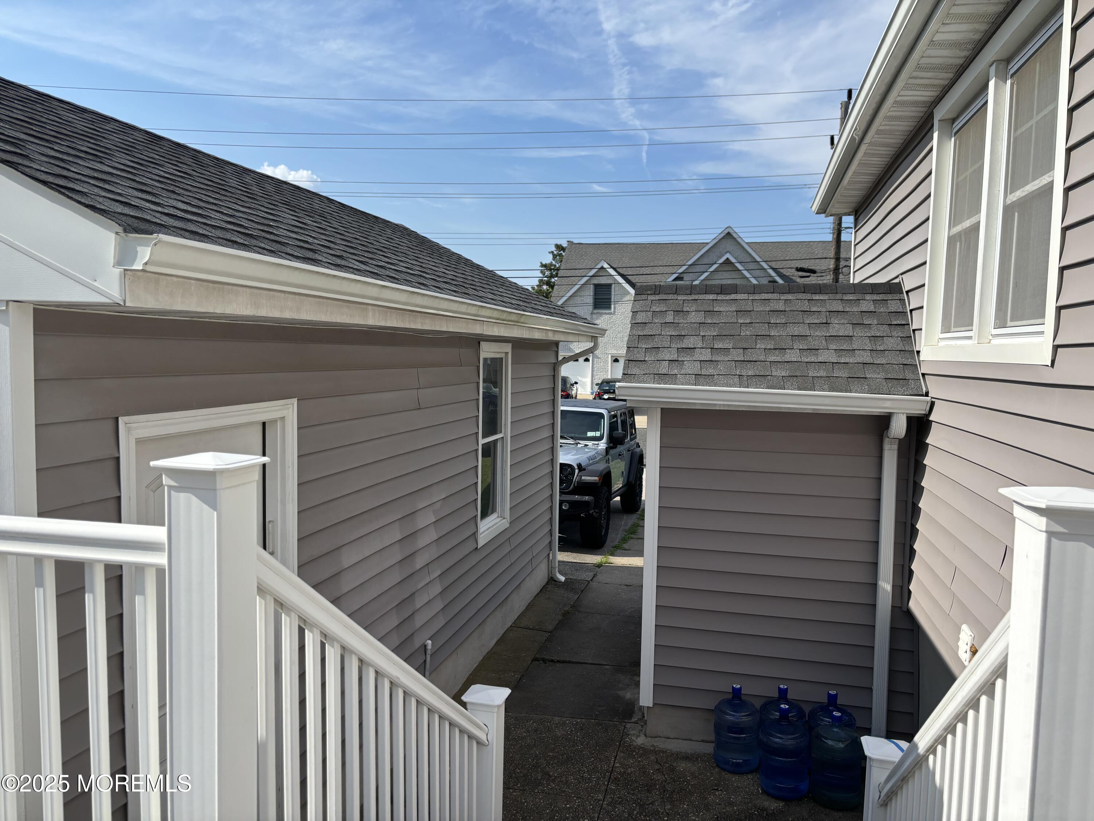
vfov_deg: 53.1
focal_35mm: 26
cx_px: 547
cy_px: 410
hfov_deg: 67.3
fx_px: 822
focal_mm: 5.96
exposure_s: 1/3650
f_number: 1.6
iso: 50
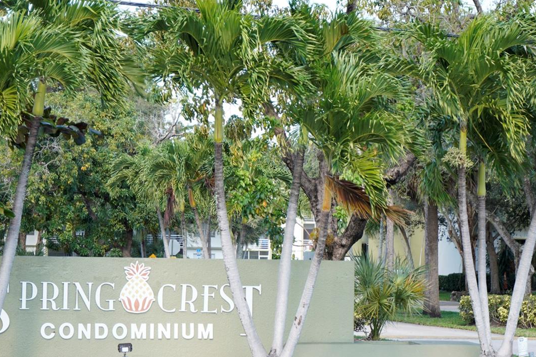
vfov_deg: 13.0
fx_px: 1563
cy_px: 202
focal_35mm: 105
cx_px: 235
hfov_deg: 19.5
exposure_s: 1/80
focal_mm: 70
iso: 100
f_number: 5.6
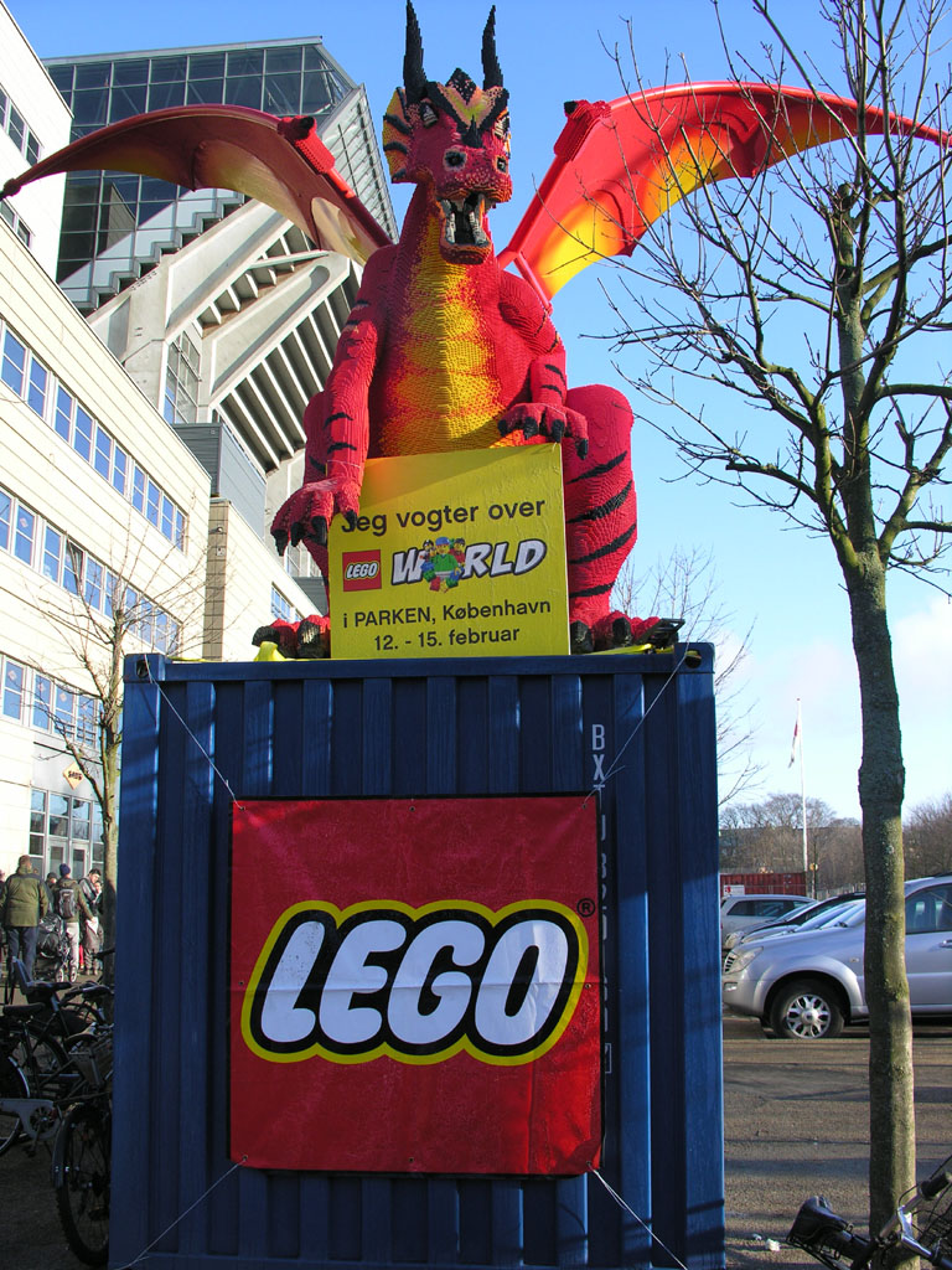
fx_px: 1283
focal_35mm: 35
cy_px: 635
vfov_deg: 52.6
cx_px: 476
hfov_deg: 40.7
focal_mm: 8.9
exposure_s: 1/146
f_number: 4.5
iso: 50
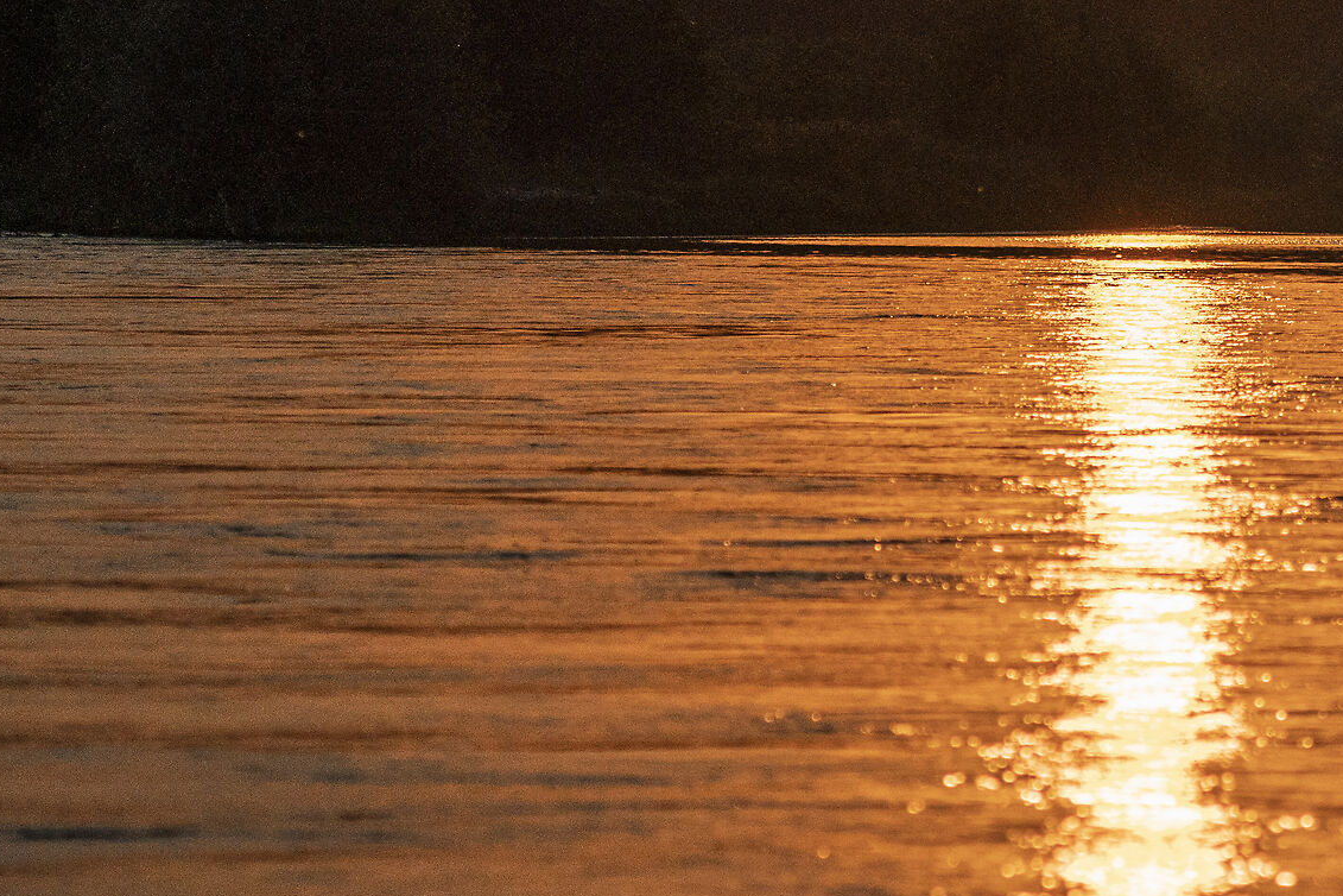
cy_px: 266
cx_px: 1337
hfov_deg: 6.9
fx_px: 11079
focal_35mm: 297
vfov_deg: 4.6
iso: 1000
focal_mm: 140
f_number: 7.1
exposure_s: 1/16000
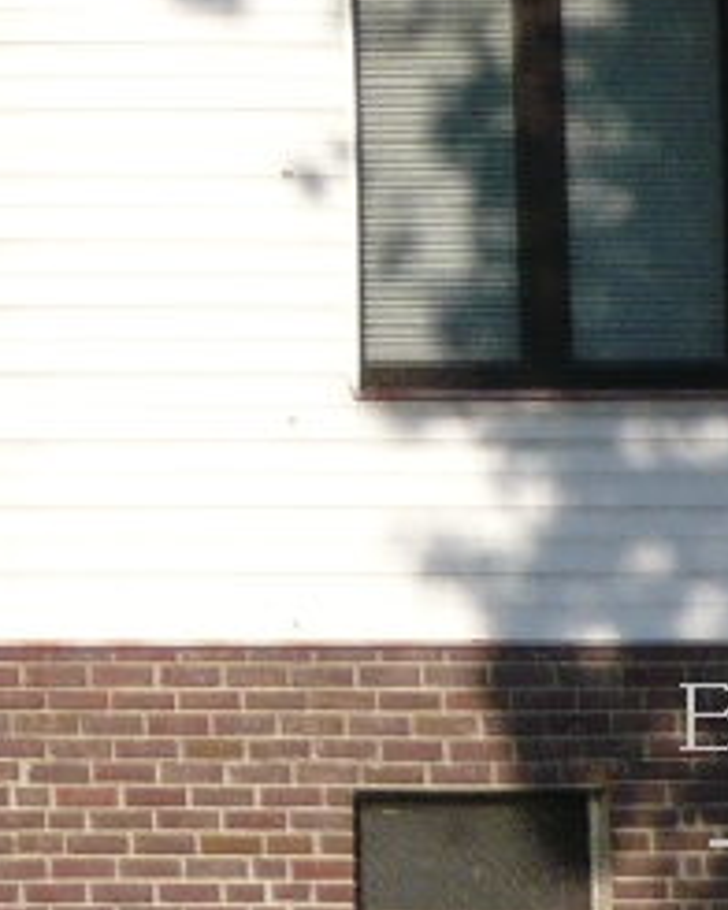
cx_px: -994
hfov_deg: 7.7
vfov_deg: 10.0
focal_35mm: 187
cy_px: -475
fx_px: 5036
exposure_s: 1/125
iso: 100
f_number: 9
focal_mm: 7.2
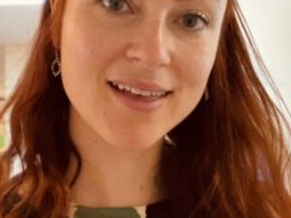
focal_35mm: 56
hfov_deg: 34.3
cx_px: 147
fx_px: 471
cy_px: 112
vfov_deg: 26.1
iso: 640
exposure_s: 1/30
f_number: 2.2
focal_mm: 2.71
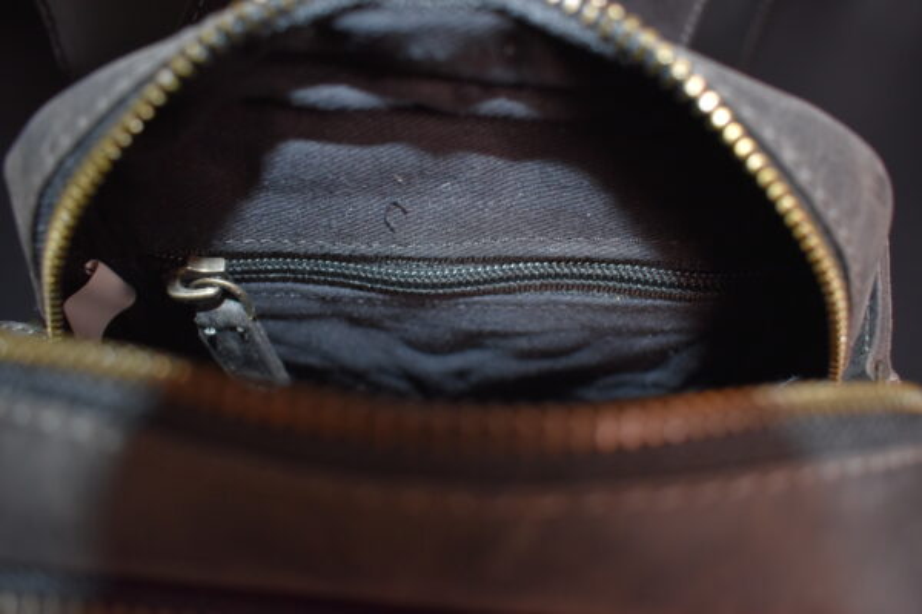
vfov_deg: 47.9
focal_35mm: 27
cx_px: 461
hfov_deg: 67.4
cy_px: 307
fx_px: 691
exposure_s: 1/60
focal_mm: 18
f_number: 3.5
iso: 1000
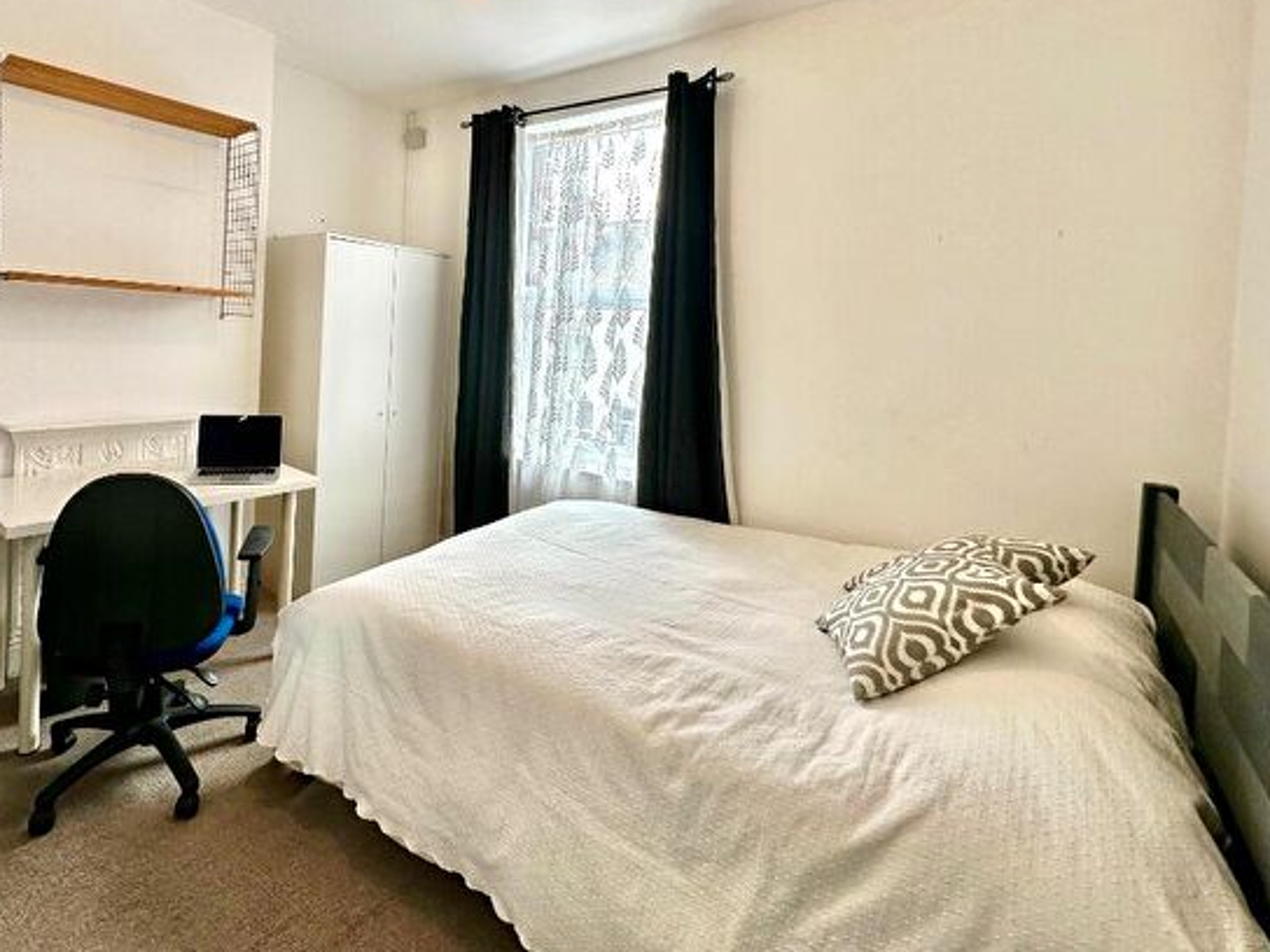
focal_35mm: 18
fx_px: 660
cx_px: 528
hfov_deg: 87.0
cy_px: 354
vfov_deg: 70.4
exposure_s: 1/99
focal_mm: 2.22
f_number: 2.2
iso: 64
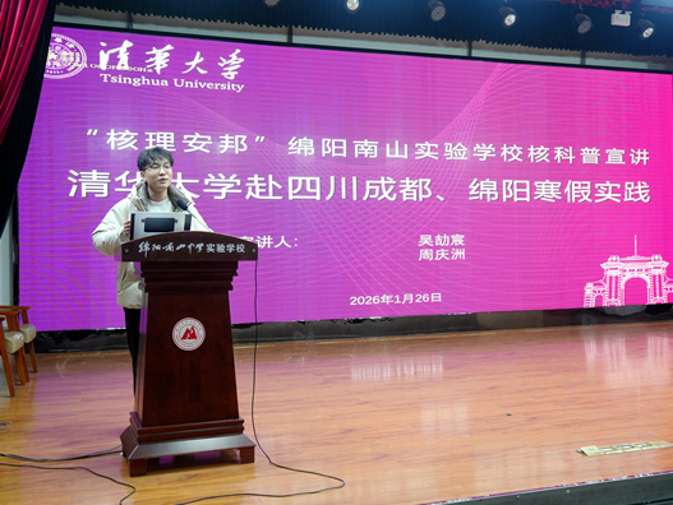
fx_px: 681
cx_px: 328
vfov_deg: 40.7
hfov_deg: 52.6
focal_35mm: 35
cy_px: 252
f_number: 4
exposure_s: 1/160
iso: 1600
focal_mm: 32
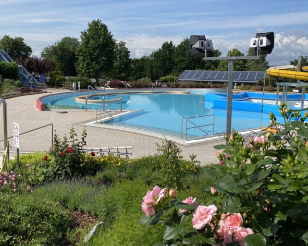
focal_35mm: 33
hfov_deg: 53.7
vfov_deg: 44.4
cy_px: 106
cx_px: 119
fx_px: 301
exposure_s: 1/4274
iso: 32
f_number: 1.8
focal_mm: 4.25
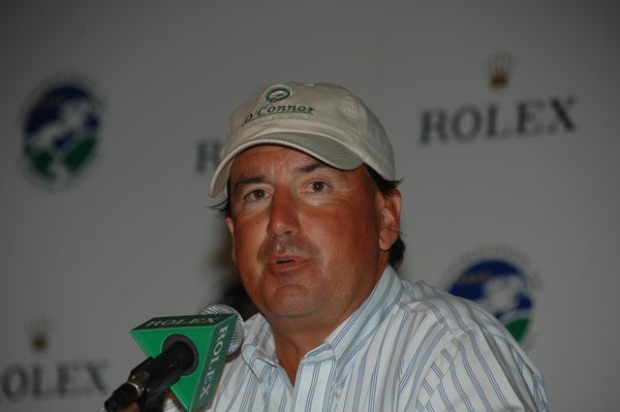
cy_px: 206
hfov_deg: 6.9
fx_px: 5160
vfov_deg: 4.6
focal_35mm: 300
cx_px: 310
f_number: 5.6
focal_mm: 200
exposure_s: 1/125
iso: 200
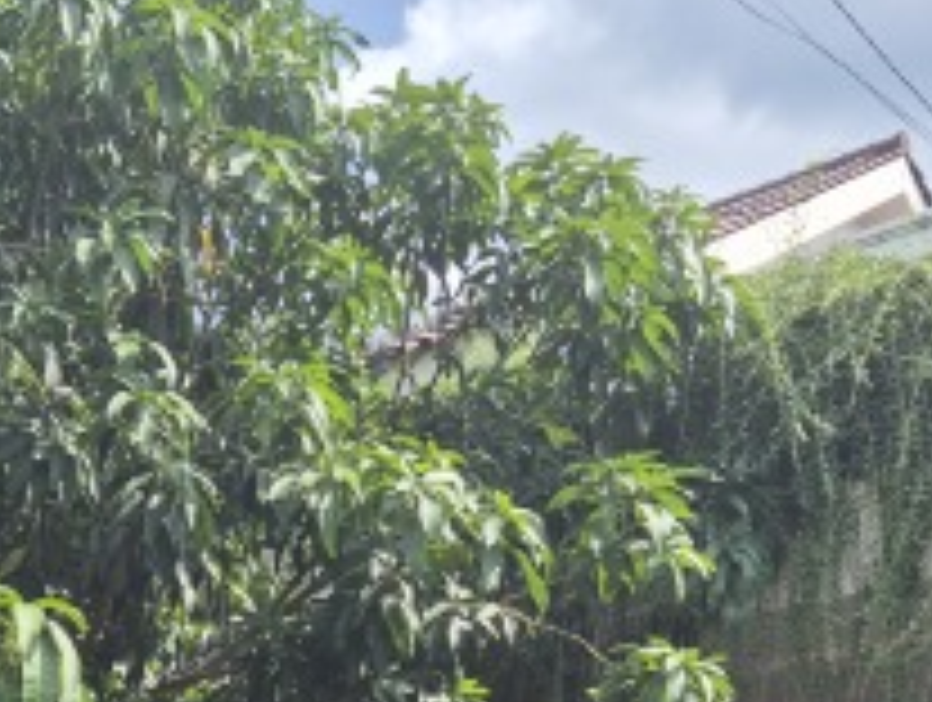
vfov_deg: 20.1
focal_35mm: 68
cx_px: 295
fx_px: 1834
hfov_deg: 28.3
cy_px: 878
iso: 25
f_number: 1.8
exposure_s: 1/906
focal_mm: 5.4
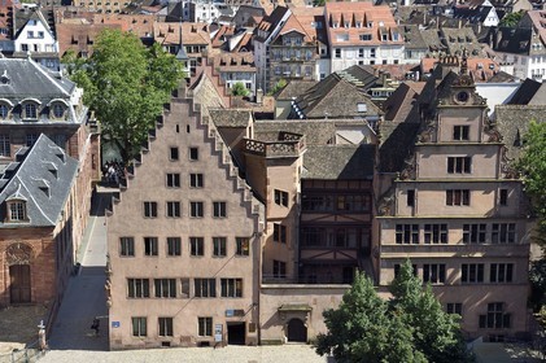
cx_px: 273
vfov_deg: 20.9
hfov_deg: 31.0
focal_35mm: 65
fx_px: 985
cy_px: 182
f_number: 10
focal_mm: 65
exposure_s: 1/250
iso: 200
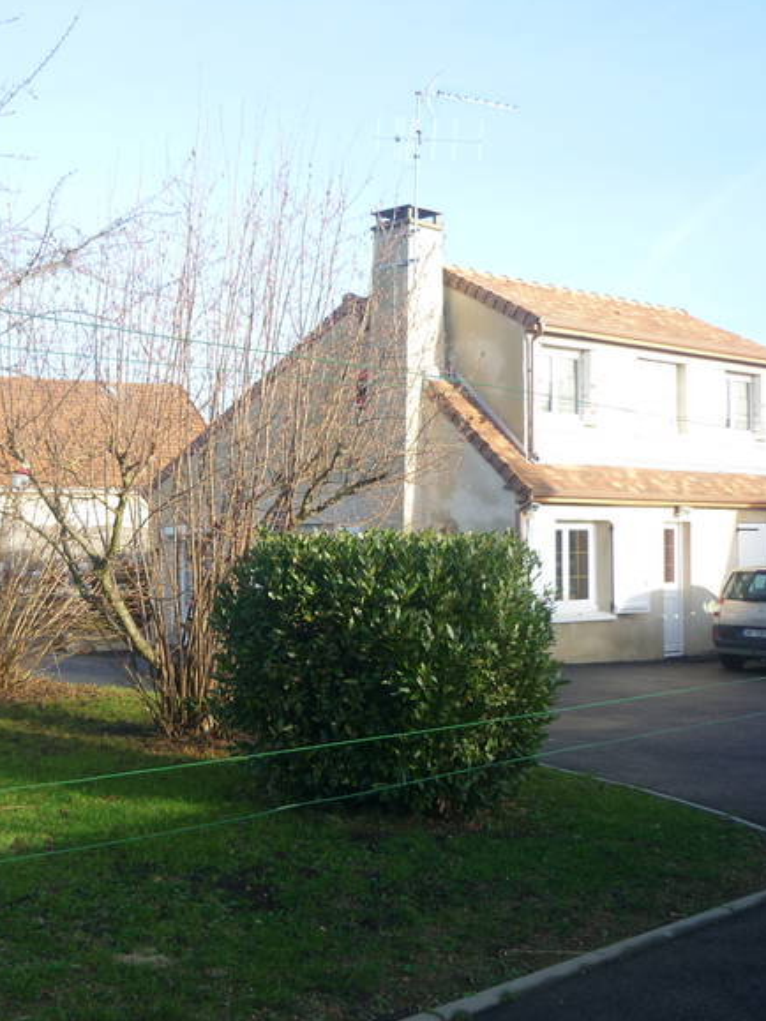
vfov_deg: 42.1
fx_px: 1328
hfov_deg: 31.5
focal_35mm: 45
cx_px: 173
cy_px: 513
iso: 100
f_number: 2.8
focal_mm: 5.5
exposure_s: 1/400
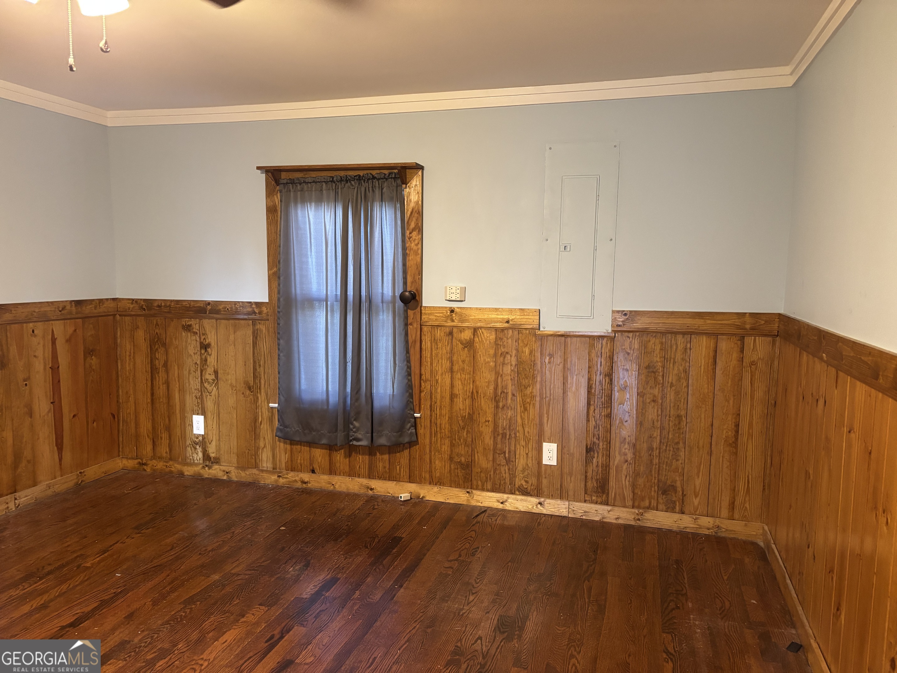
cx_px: 448
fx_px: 674
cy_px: 336
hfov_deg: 67.3
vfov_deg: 53.1
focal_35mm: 26
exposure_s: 1/40
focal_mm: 5.96
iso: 500
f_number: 1.6
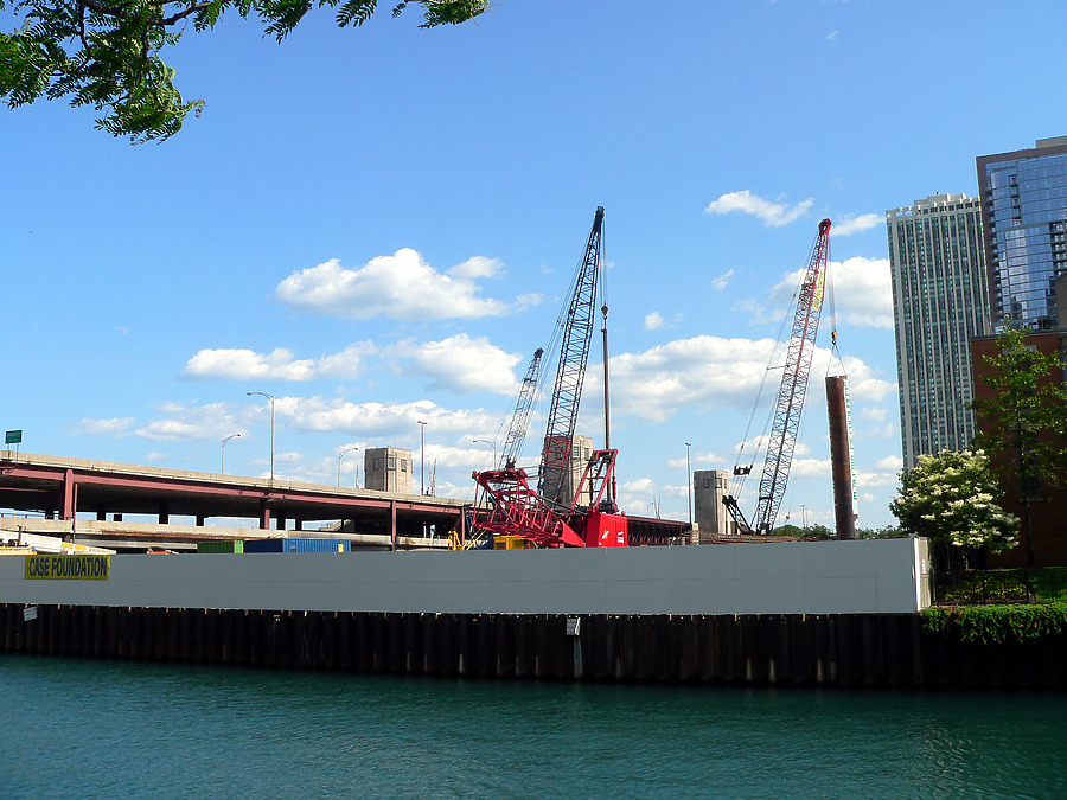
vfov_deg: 39.7
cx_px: 534
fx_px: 1110
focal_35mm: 36
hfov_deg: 51.4
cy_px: 400
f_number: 4
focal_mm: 6
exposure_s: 1/800
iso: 80
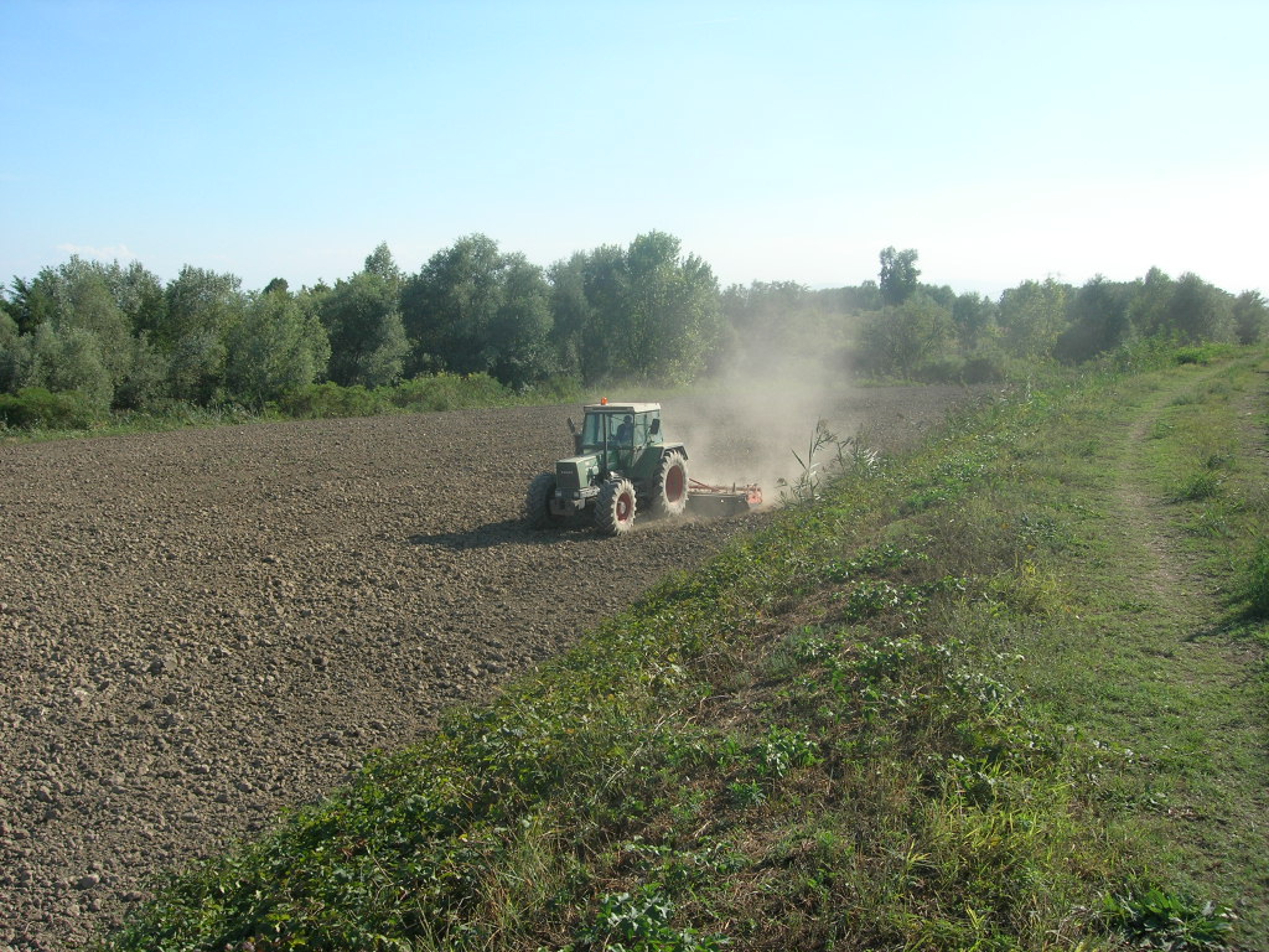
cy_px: 476
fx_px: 1393
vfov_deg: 37.7
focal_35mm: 38
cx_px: 634
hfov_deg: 49.0
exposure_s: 1/400
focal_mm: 7.8
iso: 64
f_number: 4.8
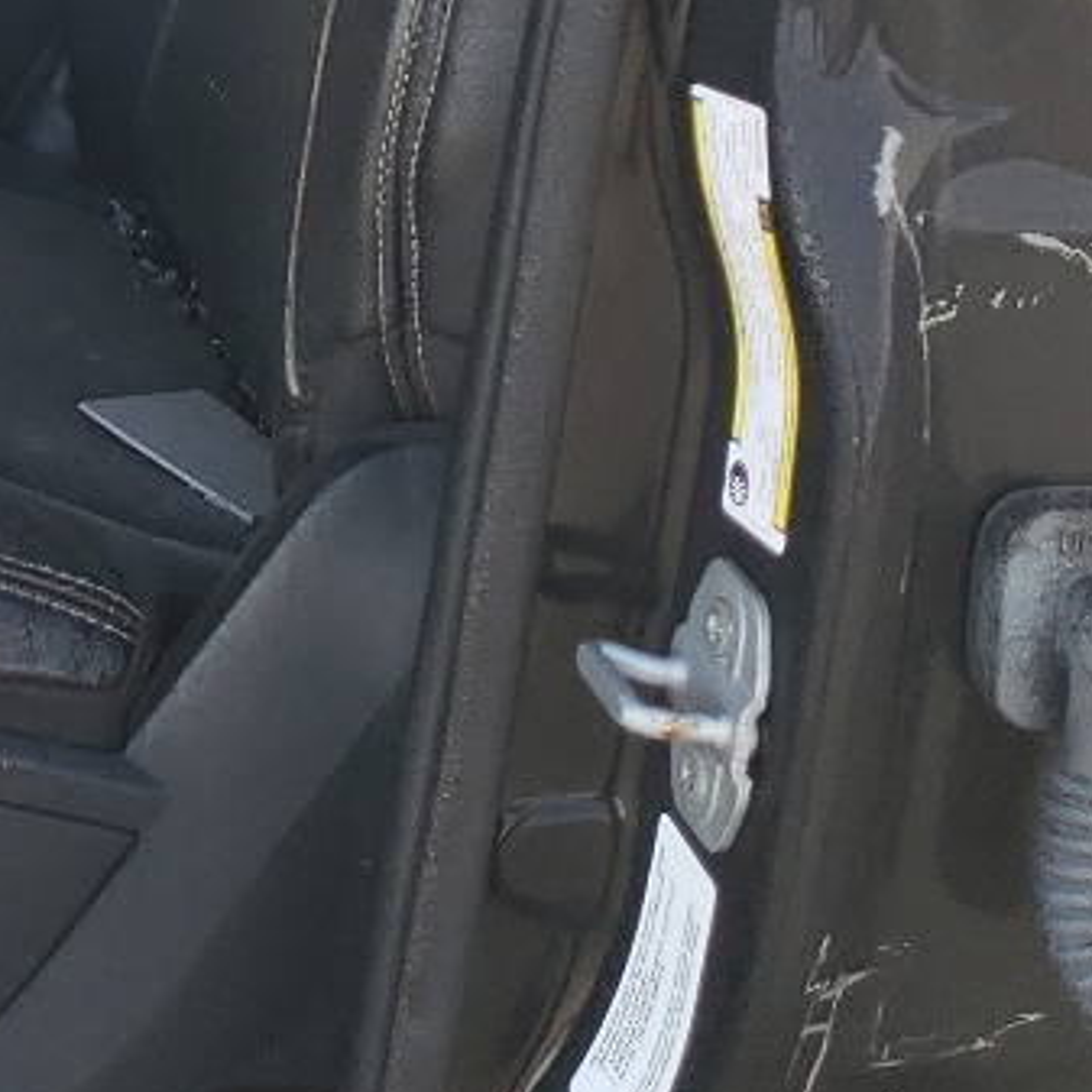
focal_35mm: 109
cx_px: -755
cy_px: -392
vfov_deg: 15.1
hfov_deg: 14.4
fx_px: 3890
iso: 50
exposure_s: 1/143
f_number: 1.5
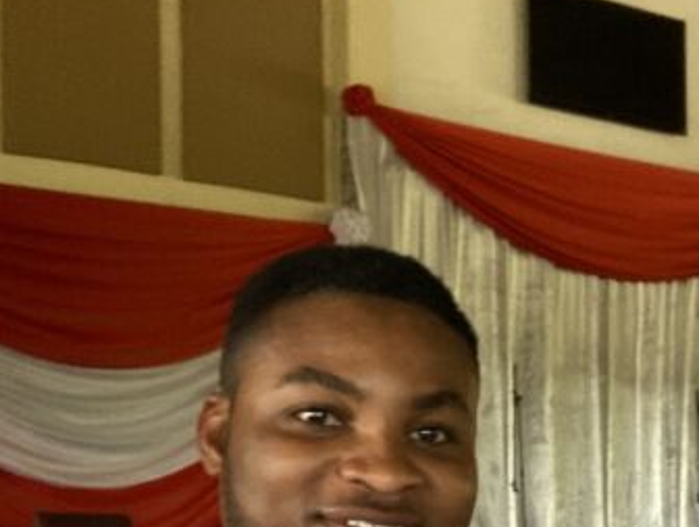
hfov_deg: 24.6
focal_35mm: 76
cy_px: 567
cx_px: 681
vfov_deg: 18.7
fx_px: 1537
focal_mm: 2.87
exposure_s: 1/60
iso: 320
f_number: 2.2
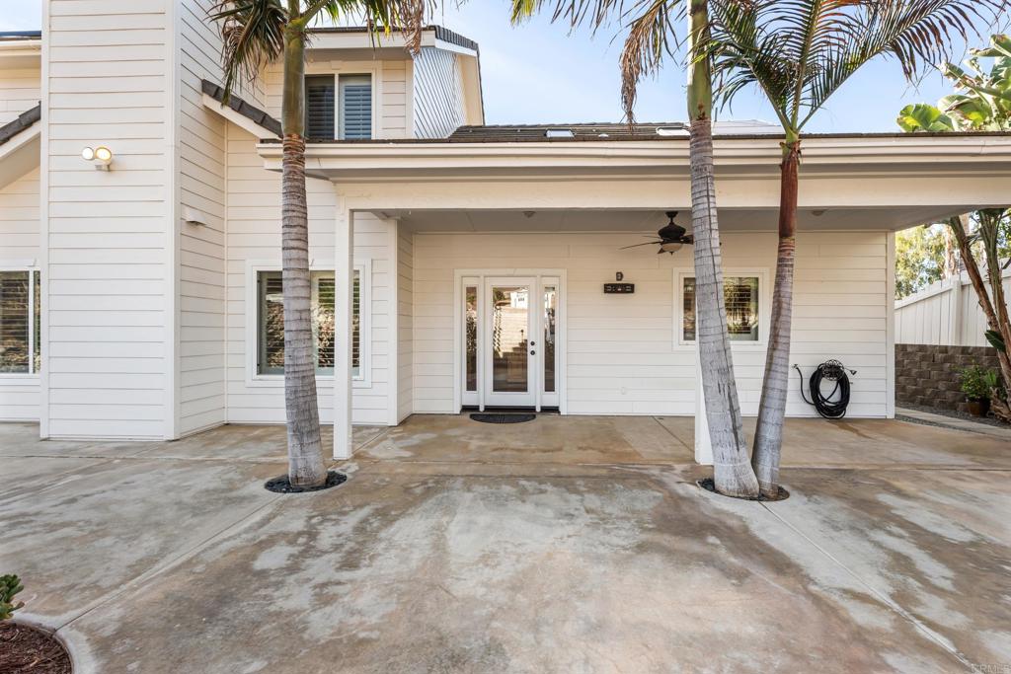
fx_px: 449
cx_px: 506
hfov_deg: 96.7
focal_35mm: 16
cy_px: 337
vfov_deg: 73.8
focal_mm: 16
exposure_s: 1/80
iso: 320
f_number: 9
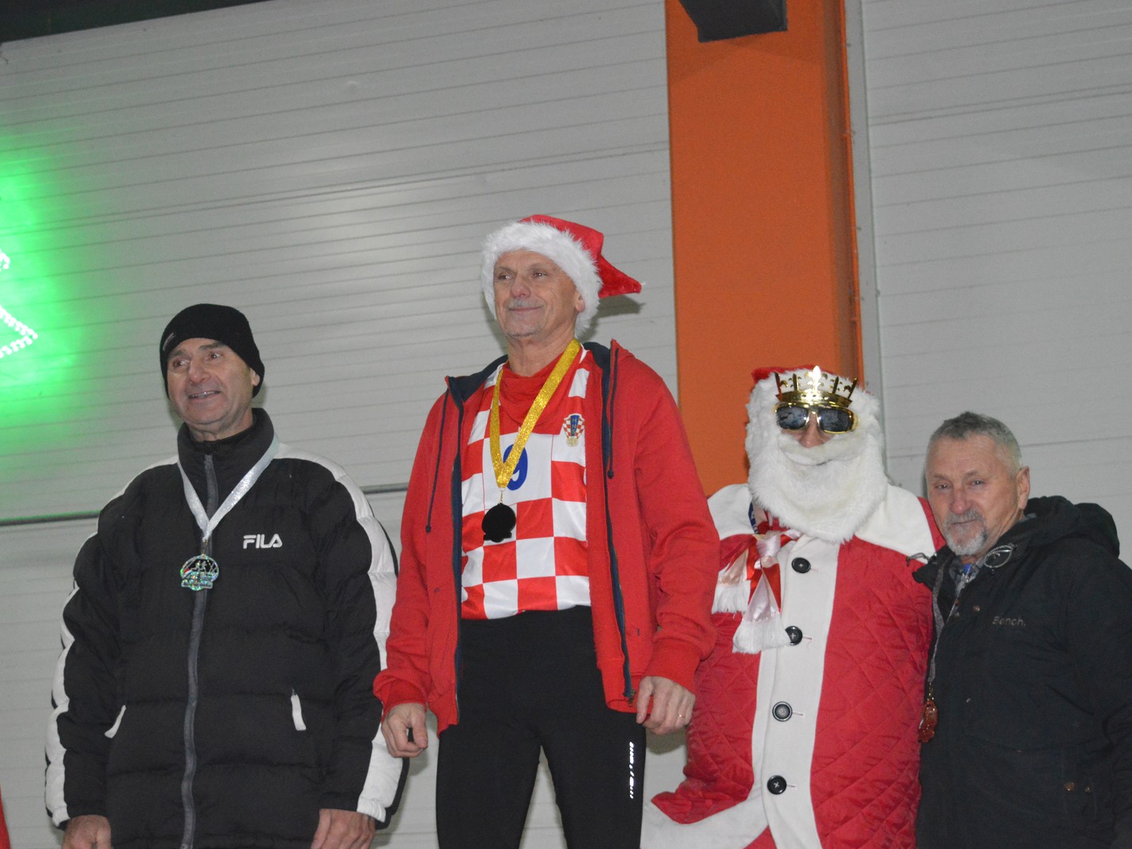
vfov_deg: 20.0
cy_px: 424
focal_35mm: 74
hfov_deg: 26.5
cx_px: 529
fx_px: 2405
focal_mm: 45
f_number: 5
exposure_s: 1/200
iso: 3200
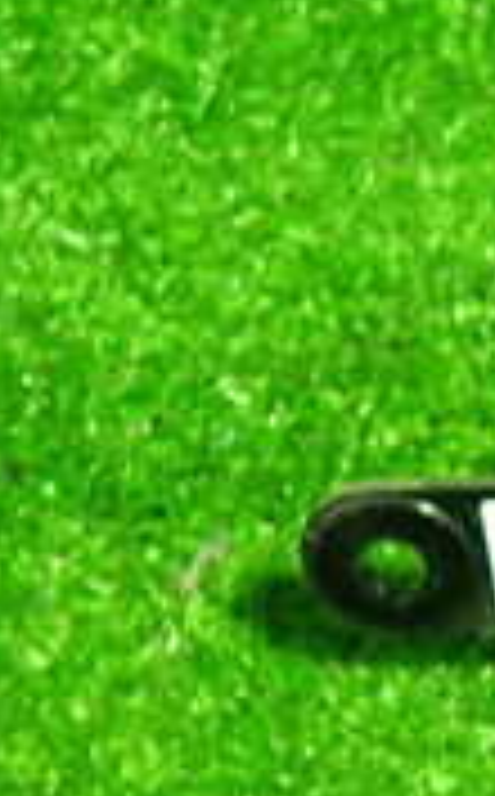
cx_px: 1044
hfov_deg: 12.4
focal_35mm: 90
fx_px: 1951
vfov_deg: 22.9
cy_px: 558
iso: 500
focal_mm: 4.5
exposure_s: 1/30
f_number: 2
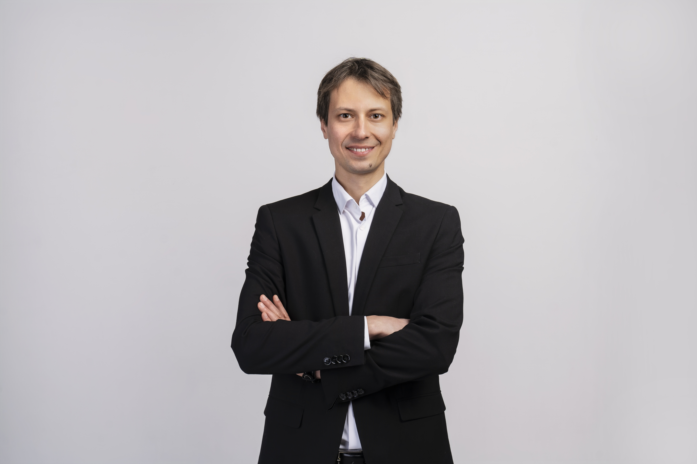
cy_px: 232
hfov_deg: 44.5
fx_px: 852
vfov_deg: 30.5
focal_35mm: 44
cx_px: 348
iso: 100
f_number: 7.1
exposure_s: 1/80
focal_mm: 44
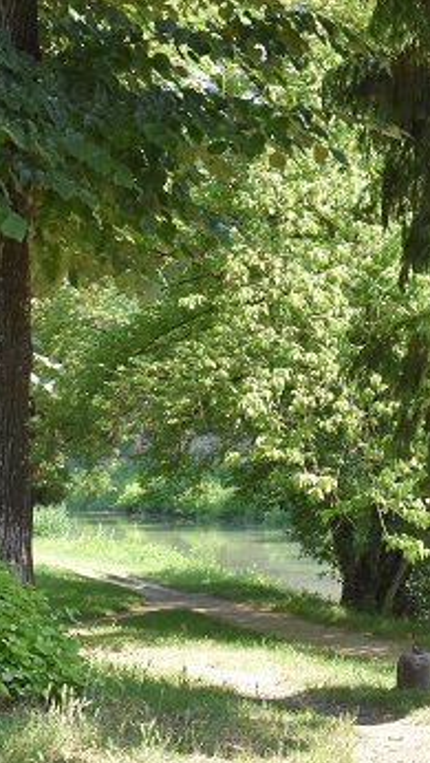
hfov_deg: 10.7
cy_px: 269
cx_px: 591
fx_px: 2234
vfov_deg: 19.3
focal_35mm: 110
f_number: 8
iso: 320
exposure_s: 1/250
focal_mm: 27
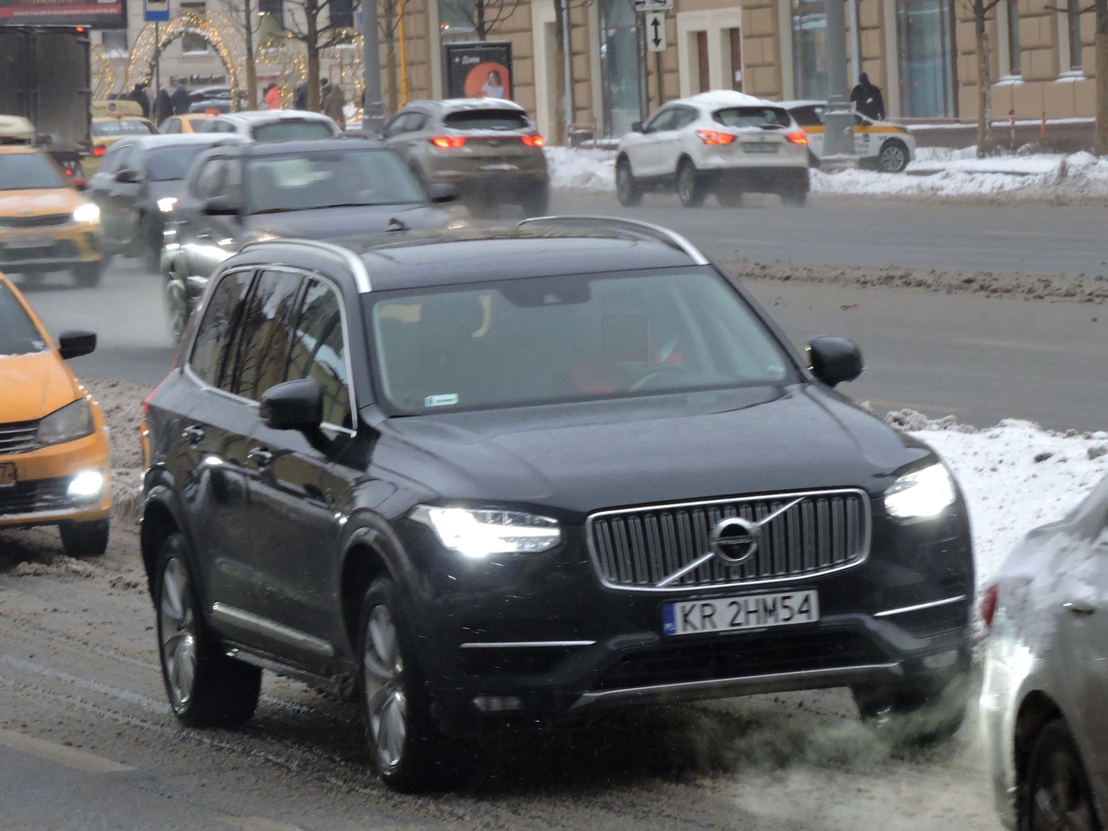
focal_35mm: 200
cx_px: 554
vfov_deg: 7.4
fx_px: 6402
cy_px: 416
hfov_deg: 9.9
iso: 400
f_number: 5.3
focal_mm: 35.8
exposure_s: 1/40
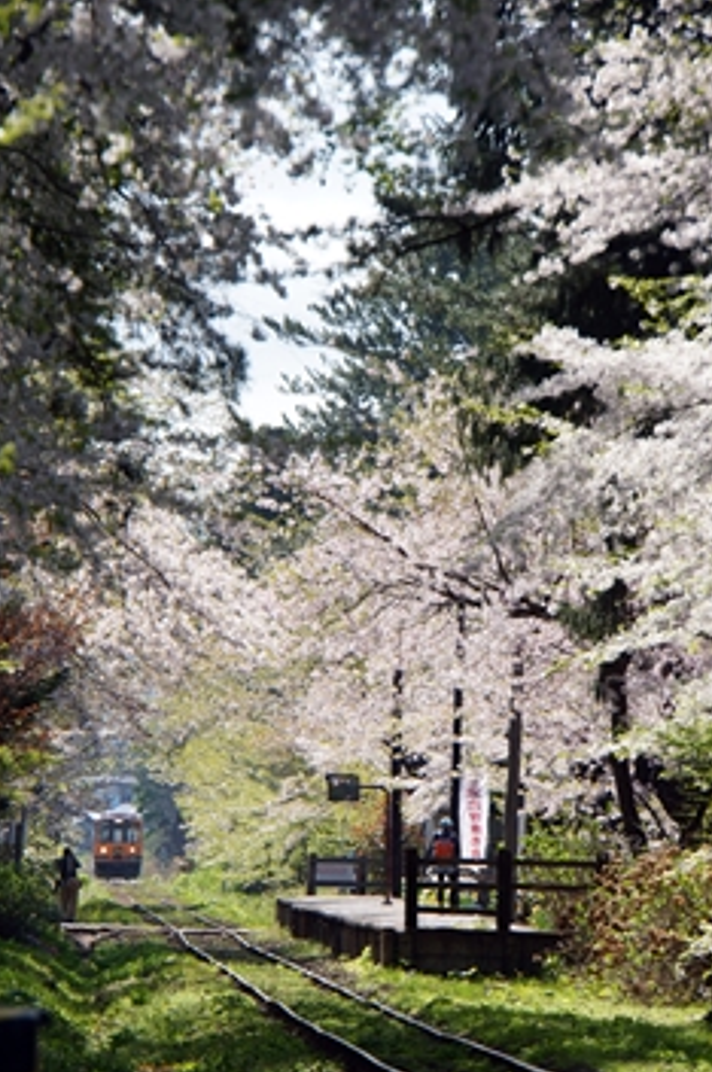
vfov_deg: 6.0
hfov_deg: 4.0
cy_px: 527
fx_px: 10136
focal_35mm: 341
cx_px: 347
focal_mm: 200
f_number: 7.1
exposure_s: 1/250
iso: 160
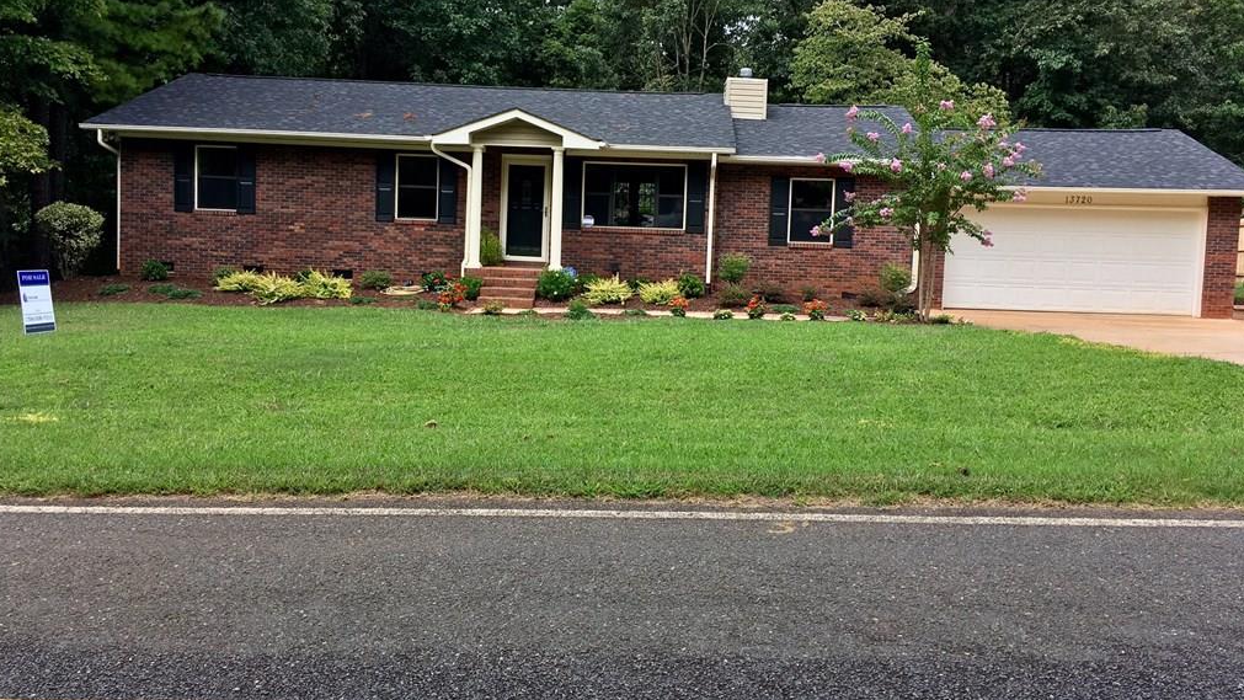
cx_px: 620
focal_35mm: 32
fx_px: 1056
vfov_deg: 36.6
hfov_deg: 61.0
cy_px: 290
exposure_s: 1/630
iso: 25
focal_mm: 4.15
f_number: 2.2
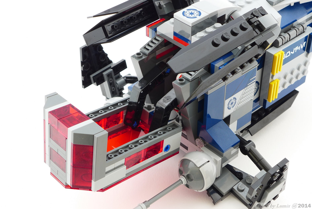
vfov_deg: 19.5
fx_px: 607
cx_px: 156
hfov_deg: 28.8
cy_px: 104
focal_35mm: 70
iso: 80
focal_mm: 13.7
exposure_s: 1/5
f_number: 4.5
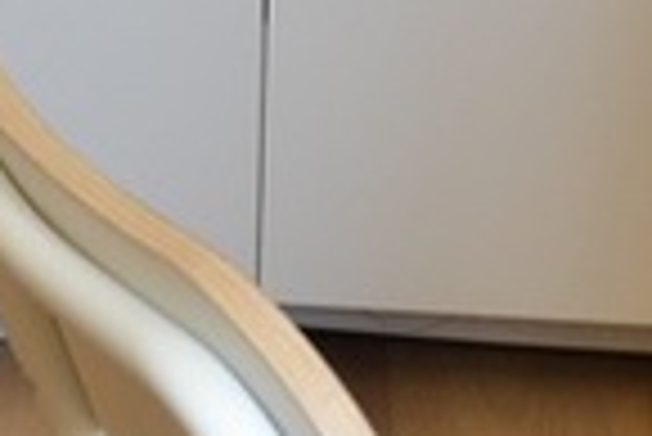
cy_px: -627
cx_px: -877
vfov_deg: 7.0
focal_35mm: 186
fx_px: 3372
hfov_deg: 9.8
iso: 400
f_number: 11
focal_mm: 18
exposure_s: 1/8
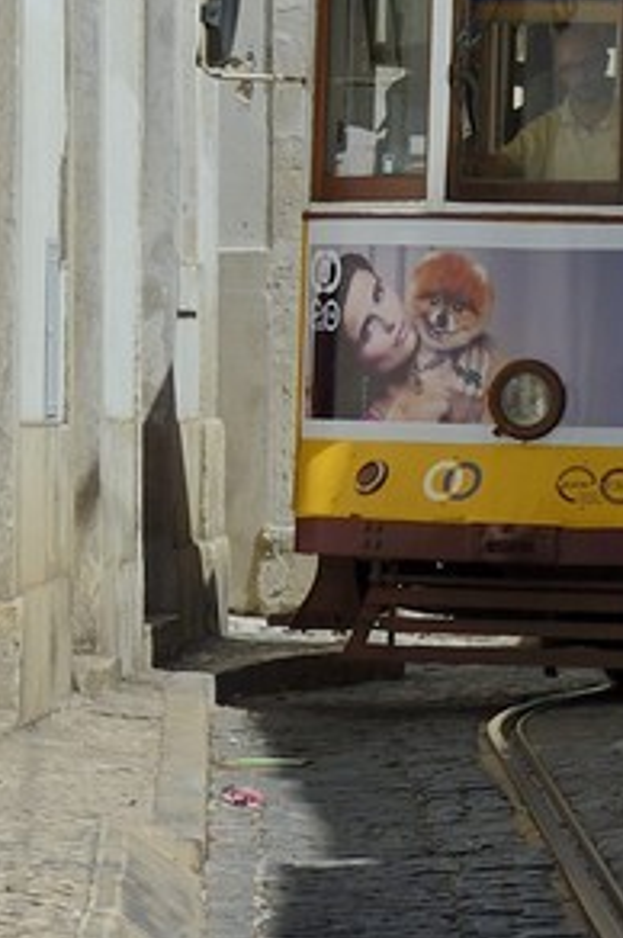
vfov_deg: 5.9
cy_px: -1195
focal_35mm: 340
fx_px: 8846
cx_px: 882
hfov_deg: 4.0
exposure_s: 1/250
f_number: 14
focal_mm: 62
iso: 200
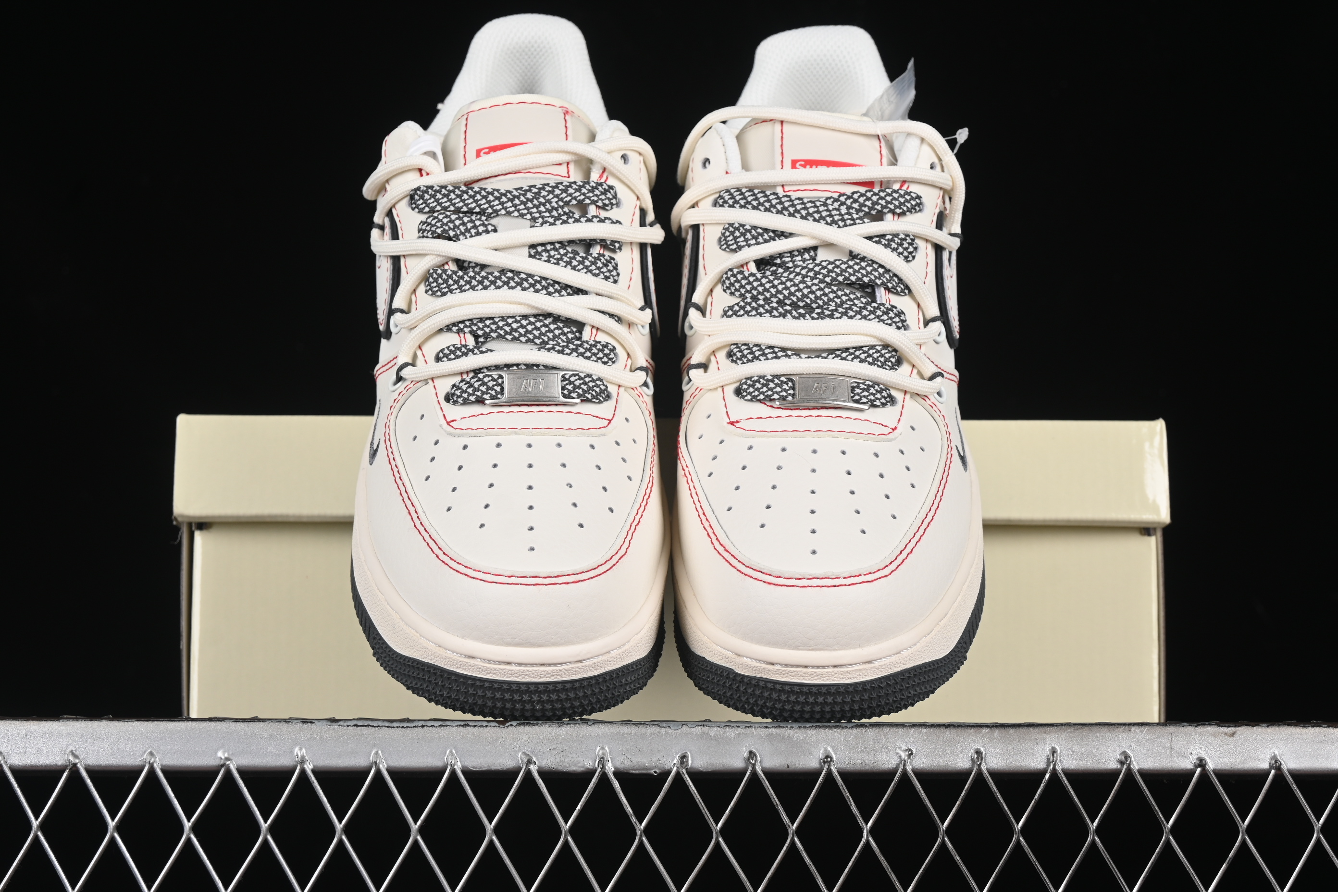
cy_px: 446
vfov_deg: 18.2
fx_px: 2787
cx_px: 669
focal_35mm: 75
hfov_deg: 27.0
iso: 160
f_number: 8
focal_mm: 50
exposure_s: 1/100
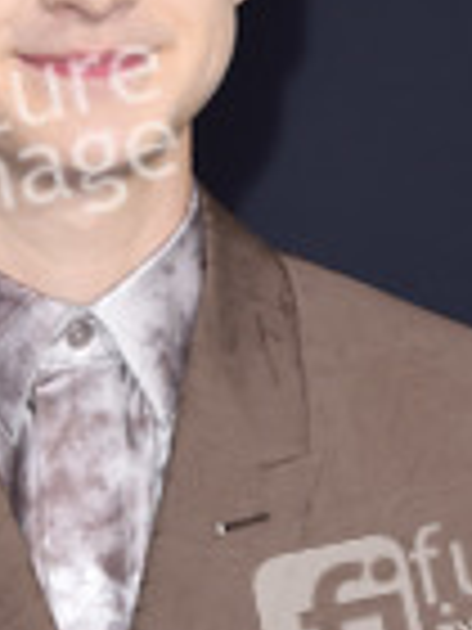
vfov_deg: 4.2
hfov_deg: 3.2
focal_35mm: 467
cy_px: 378
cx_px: 79
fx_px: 8490
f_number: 7.1
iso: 640
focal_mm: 170
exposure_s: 1/250
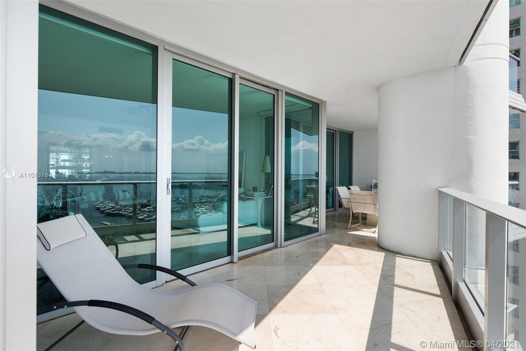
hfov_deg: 93.3
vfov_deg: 70.4
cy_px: 176
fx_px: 248
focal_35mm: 17
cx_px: 263
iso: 320
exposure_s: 1/320
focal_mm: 17
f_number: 7.1
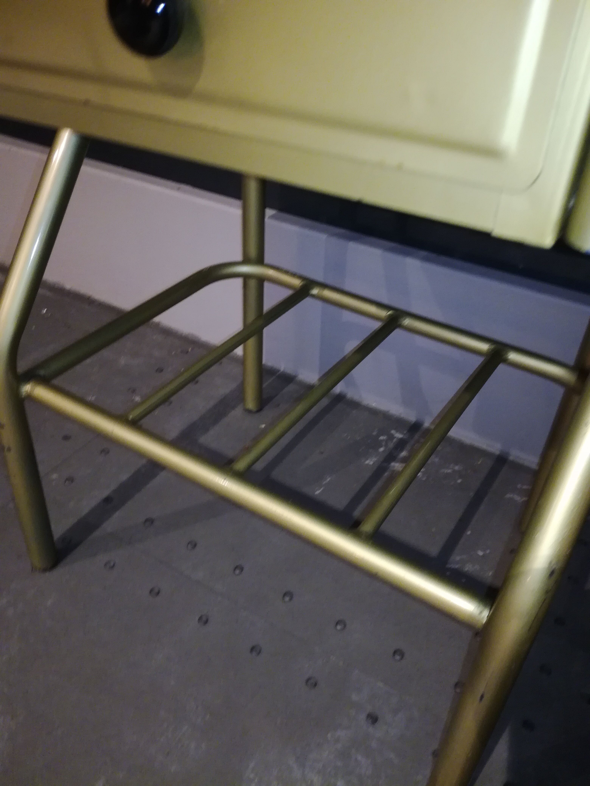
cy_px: 393
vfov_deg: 65.3
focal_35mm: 27
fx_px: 614
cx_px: 295
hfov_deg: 51.4
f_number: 2
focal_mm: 3.79
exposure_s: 1/33.3
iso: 320
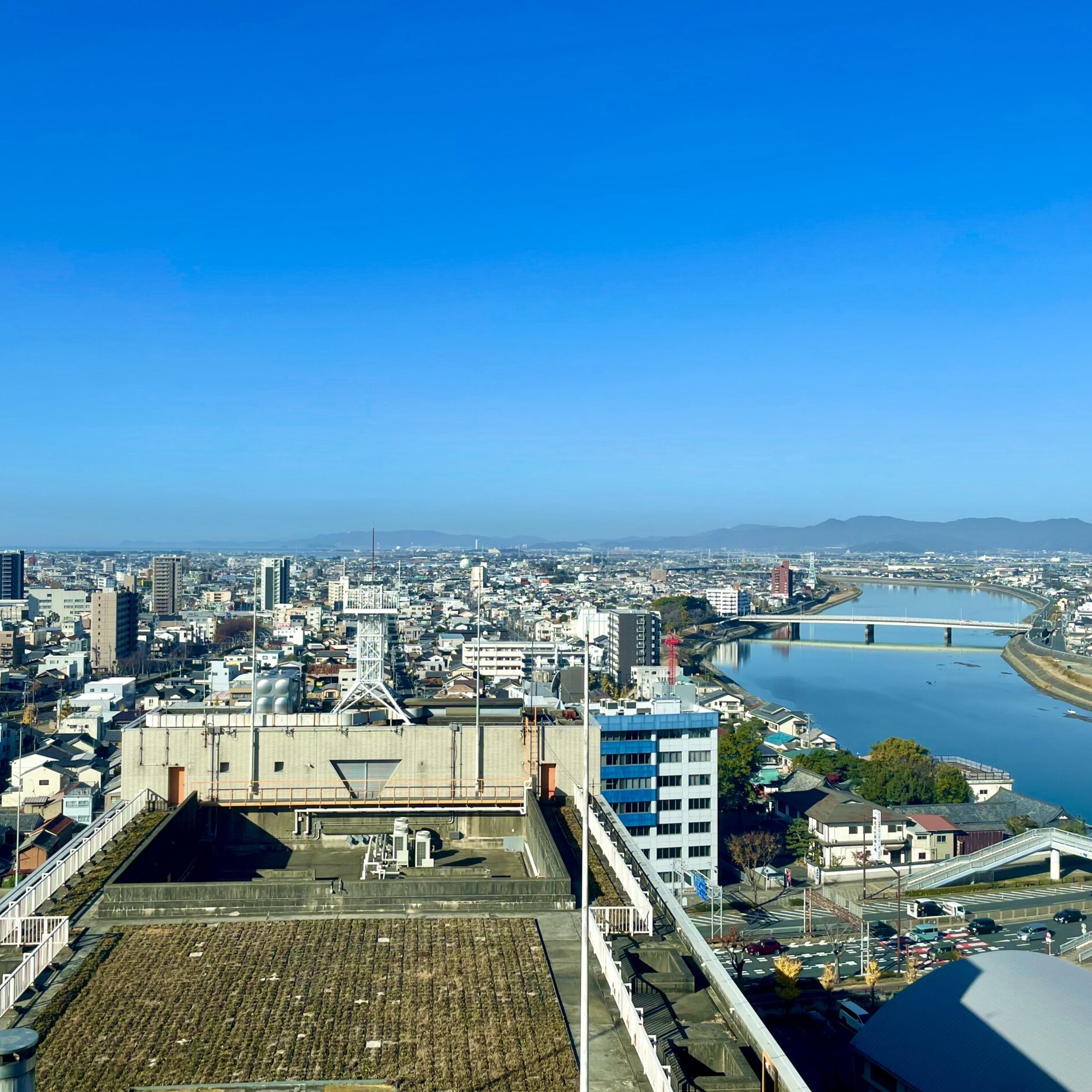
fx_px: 1106
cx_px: 494
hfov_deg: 52.5
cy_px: 545
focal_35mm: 31
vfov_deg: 52.5
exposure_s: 1/4000
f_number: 1.6
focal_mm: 4.2
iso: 32
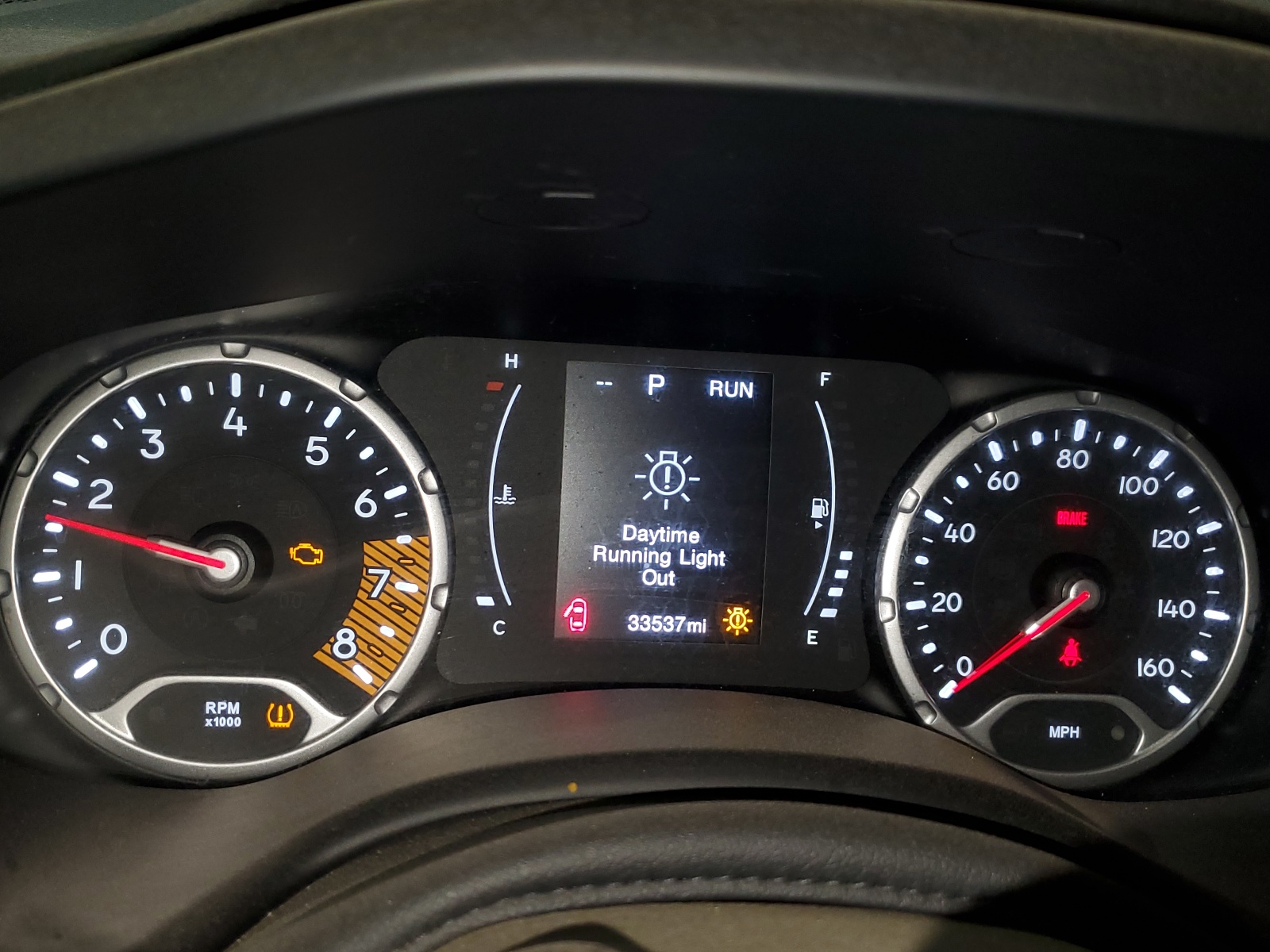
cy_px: 476
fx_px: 954
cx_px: 635
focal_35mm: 26
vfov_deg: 53.1
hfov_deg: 67.3
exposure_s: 1/60.2
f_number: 1.5
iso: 71
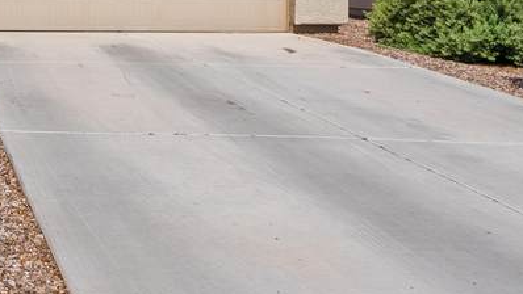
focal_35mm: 54
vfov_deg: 21.0
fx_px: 749
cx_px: -80
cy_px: -43
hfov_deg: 32.7
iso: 100
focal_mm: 16
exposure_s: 1/80
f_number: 8
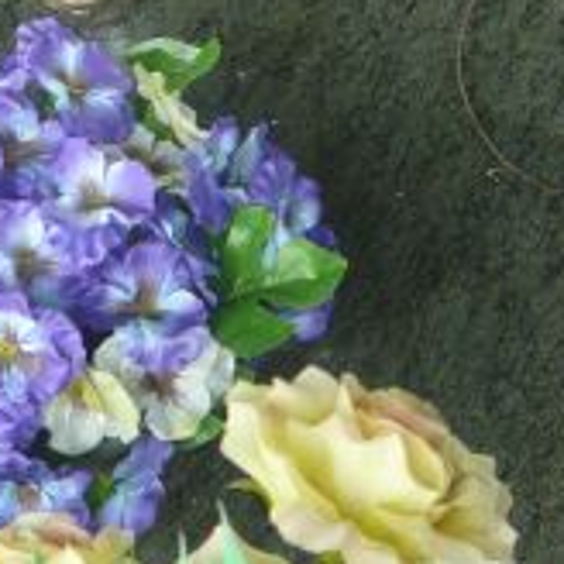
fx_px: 2230
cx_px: 499
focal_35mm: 121
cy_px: -138
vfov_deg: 13.9
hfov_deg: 14.3
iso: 80
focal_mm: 5.2
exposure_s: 1/60
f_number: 2.8
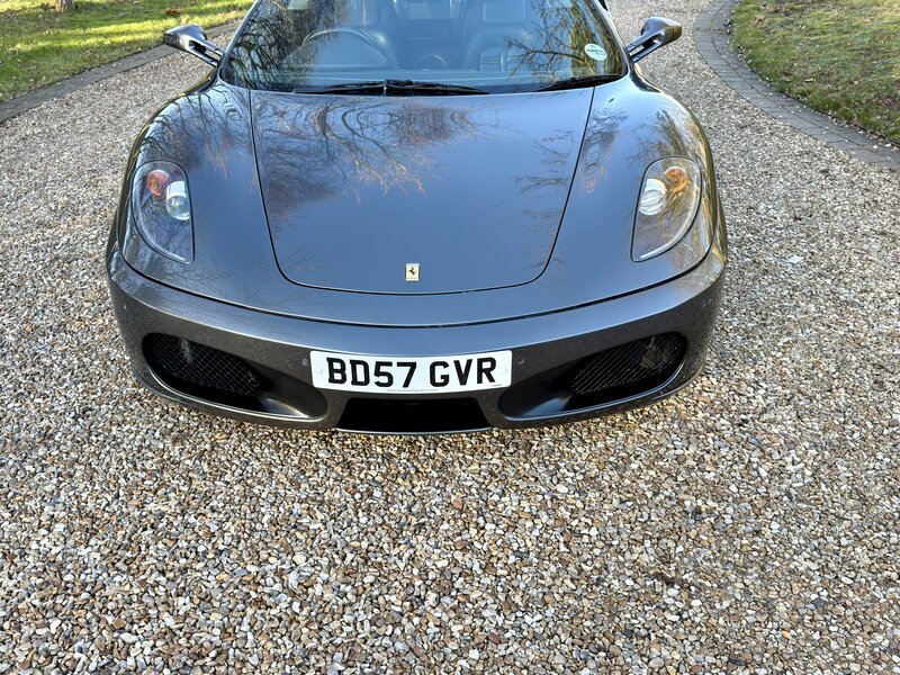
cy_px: 338
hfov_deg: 52.6
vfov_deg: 40.7
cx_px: 450
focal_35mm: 35
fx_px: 910
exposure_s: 1/214
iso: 50
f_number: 1.78
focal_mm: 6.76
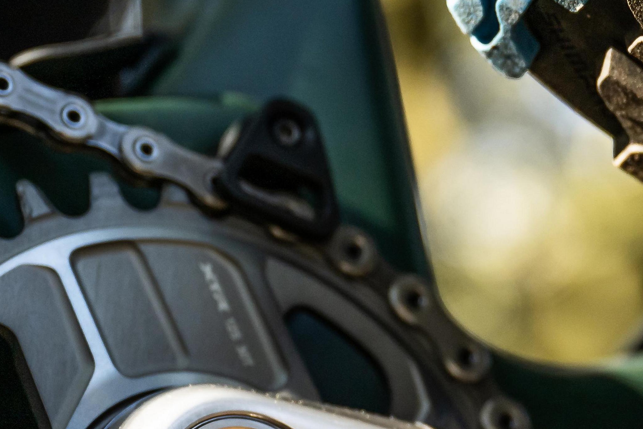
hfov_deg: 8.9
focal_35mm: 229
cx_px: 762
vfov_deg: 6.0
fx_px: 4090
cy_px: 442
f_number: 3.2
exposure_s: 1/320
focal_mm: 59
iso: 200
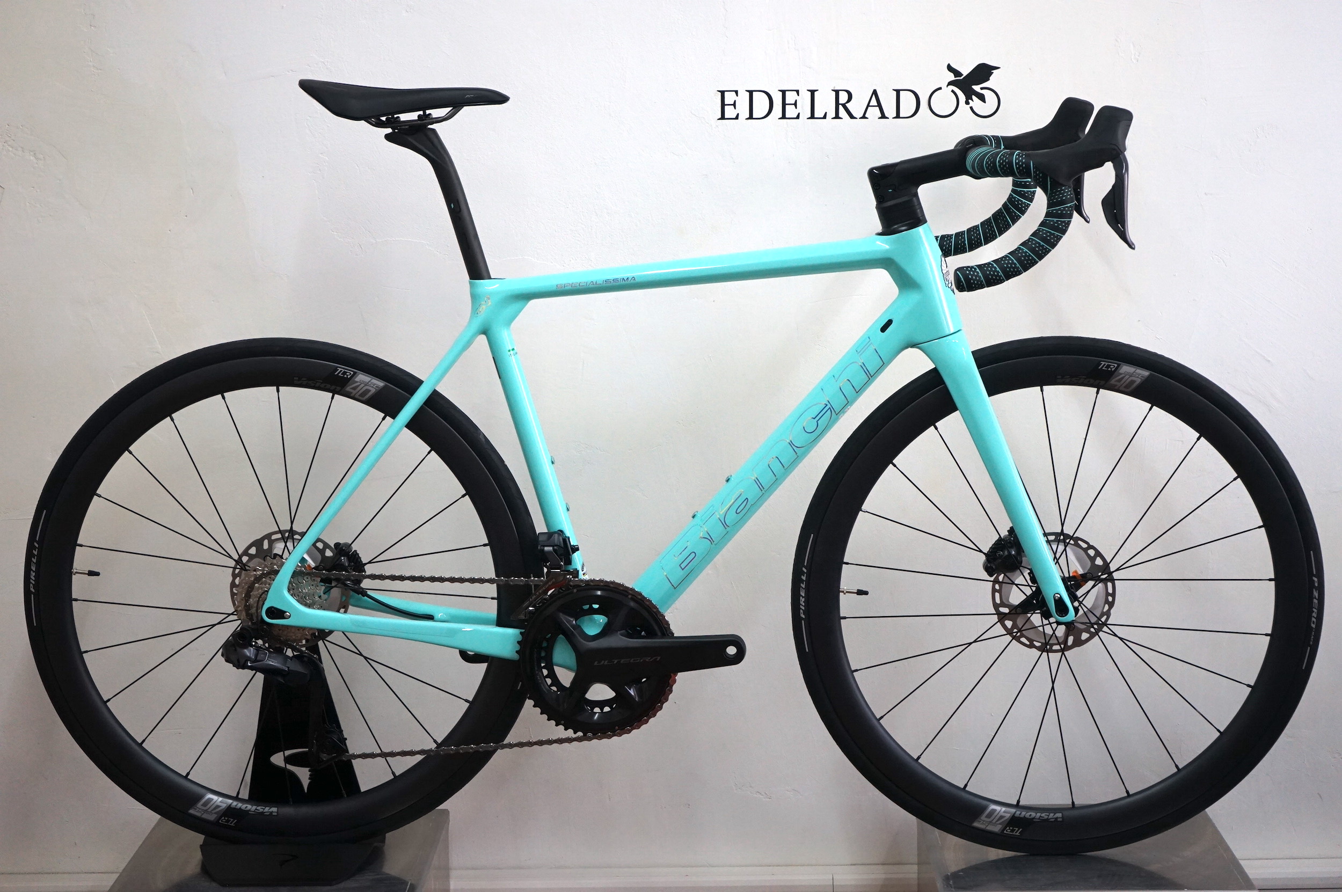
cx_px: 671
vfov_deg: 19.4
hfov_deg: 28.9
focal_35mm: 70
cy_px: 446
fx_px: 2607
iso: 1600
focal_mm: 70
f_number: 5.6
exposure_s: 1/160
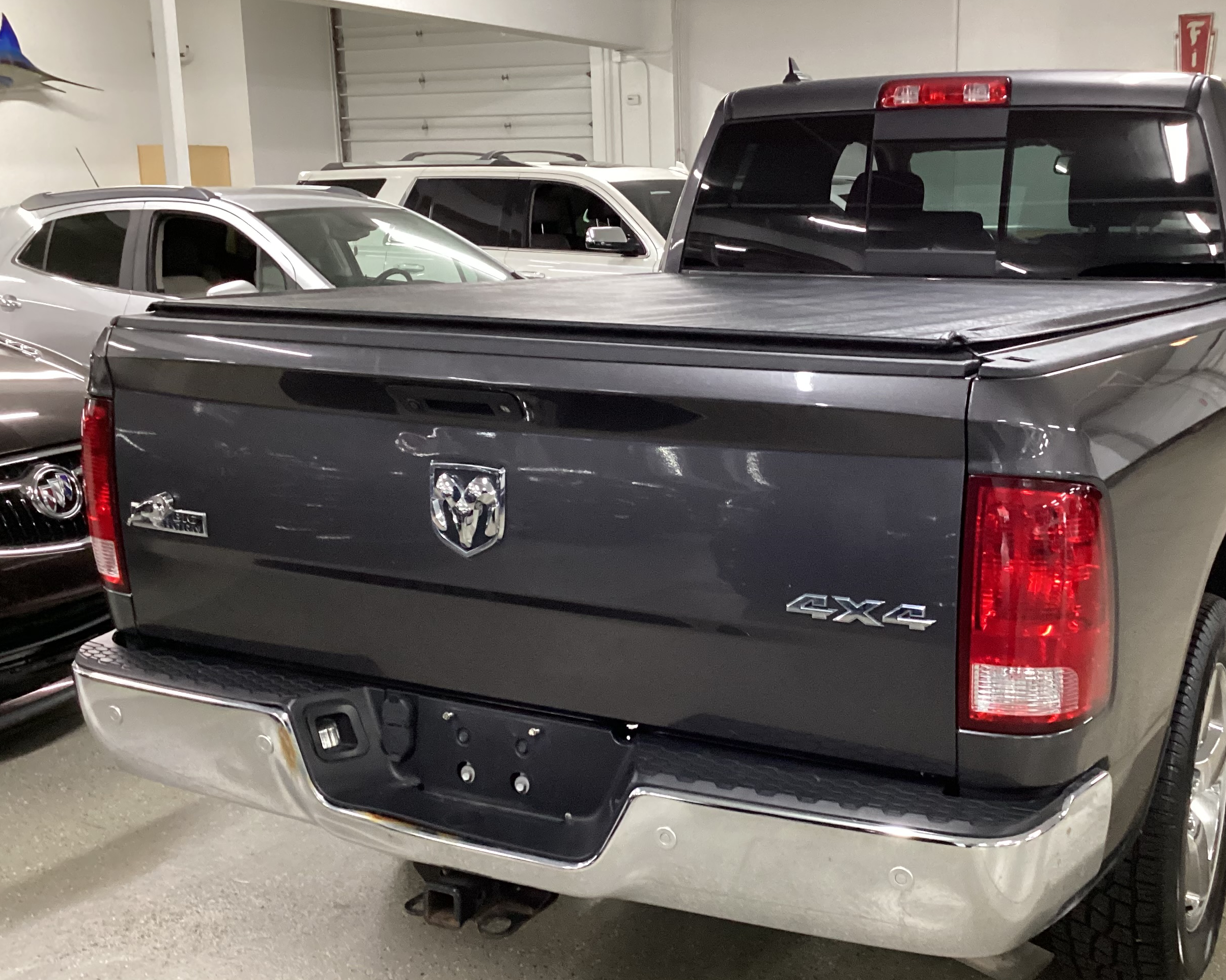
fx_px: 1488
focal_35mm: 41
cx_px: 756
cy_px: 533
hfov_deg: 44.5
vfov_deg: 36.5
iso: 320
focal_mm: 3.3
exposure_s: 1/40
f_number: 2.4
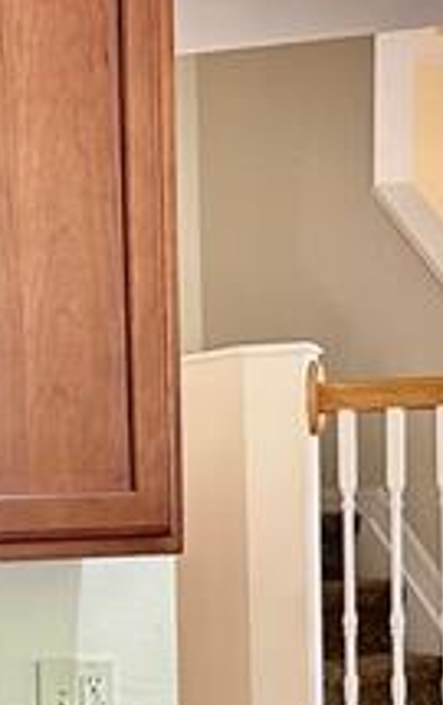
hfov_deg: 10.7
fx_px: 2330
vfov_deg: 16.9
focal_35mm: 121
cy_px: 702
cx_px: -23
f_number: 1.78
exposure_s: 1/60
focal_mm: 6.86
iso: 200
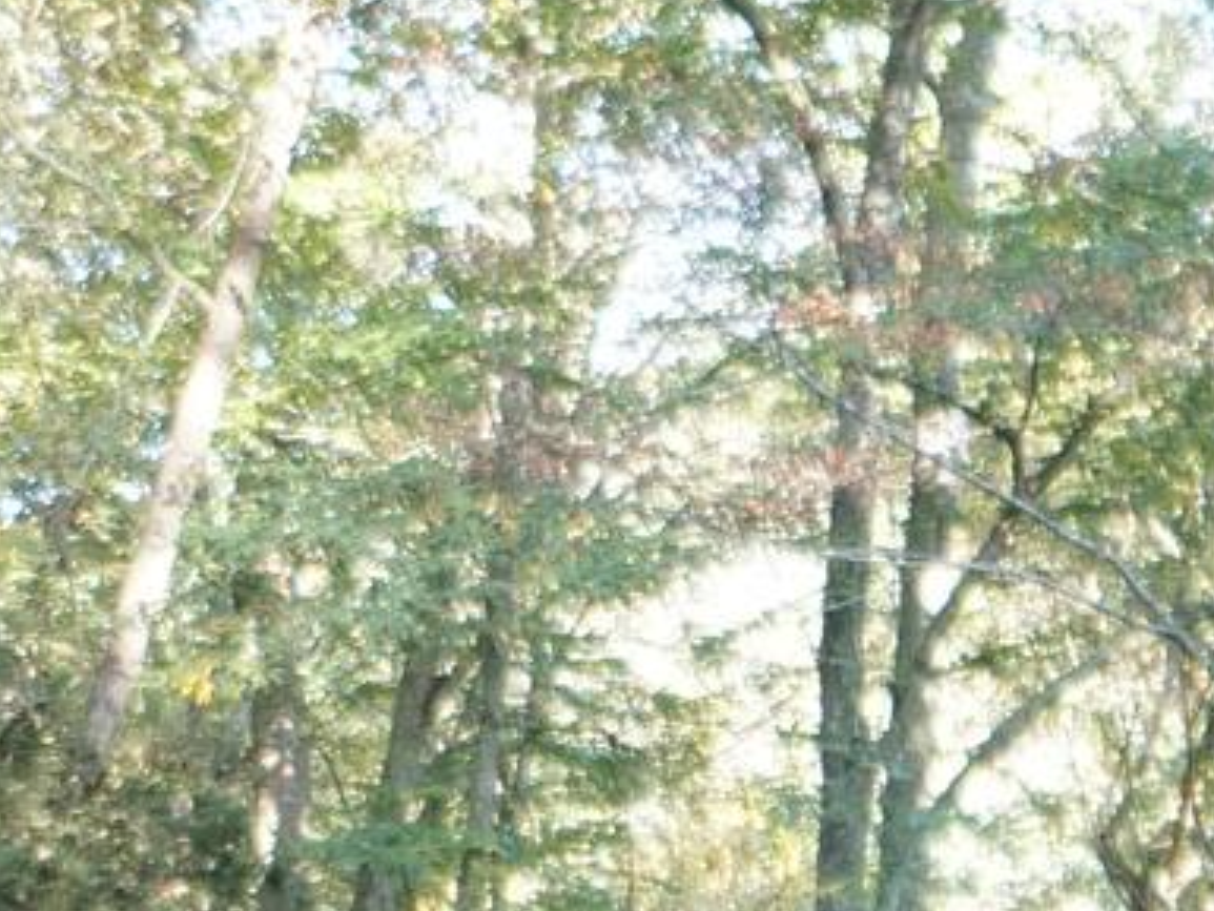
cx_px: -618
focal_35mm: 138
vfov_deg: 10.0
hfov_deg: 13.5
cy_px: 1754
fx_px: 4841
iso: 1600
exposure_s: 1/160
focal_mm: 18
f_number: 4
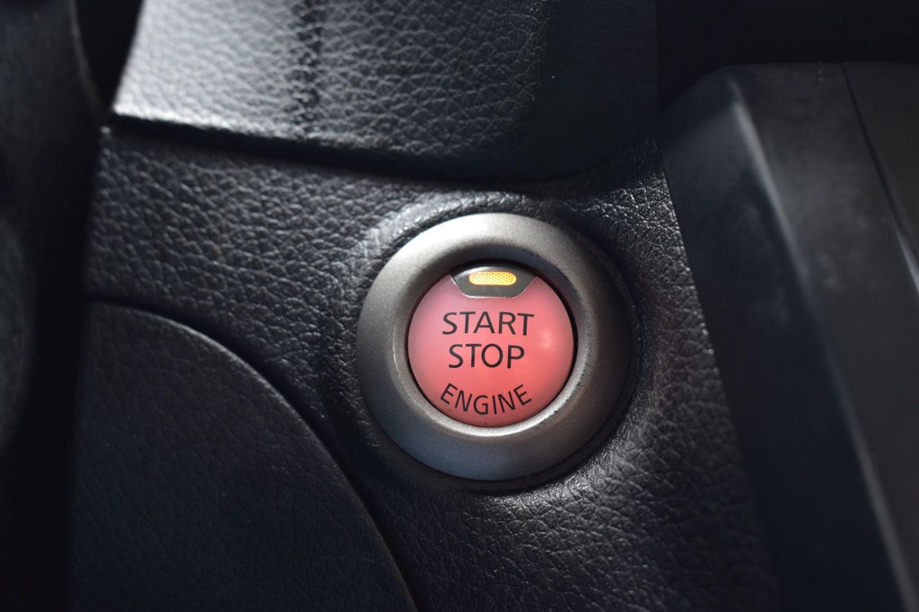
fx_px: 1378
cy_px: 306
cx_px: 460
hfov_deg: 36.9
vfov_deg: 25.0
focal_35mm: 54
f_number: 6.3
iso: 400
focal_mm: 36
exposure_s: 1/15
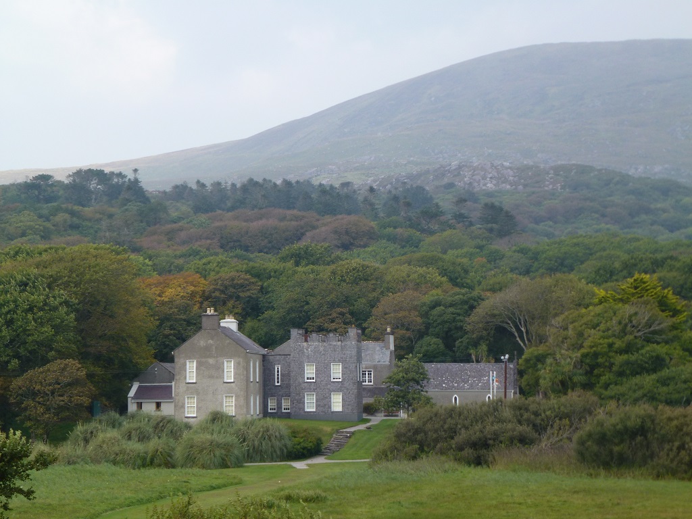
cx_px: 346
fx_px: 1919
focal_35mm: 96
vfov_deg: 15.4
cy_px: 260
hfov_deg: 20.4
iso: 100
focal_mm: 17.3
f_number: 5
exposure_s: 1/320
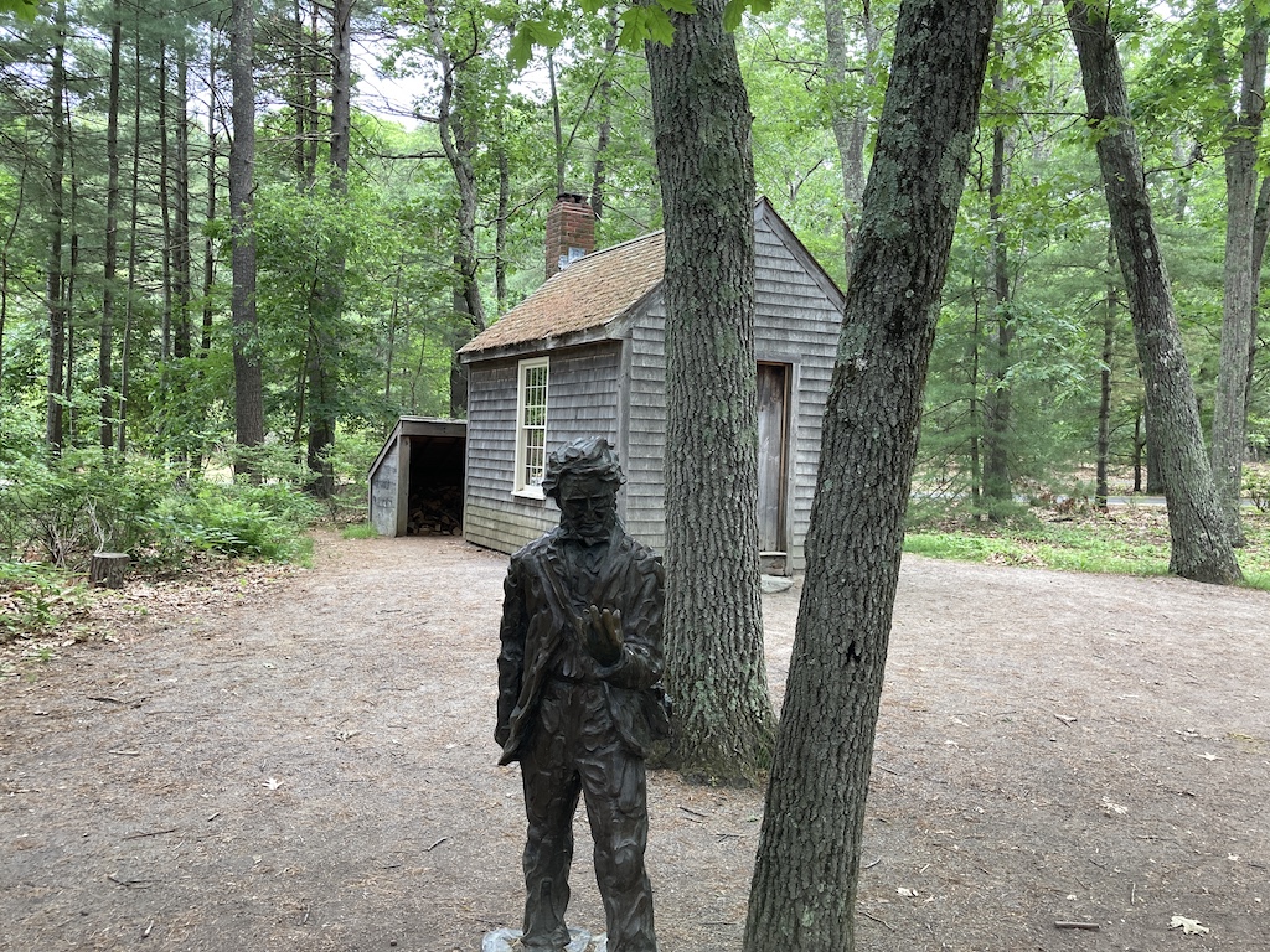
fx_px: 1027
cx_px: 635
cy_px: 476
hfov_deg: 63.4
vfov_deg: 49.7
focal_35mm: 28
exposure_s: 1/68
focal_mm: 3.99
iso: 80
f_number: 1.8
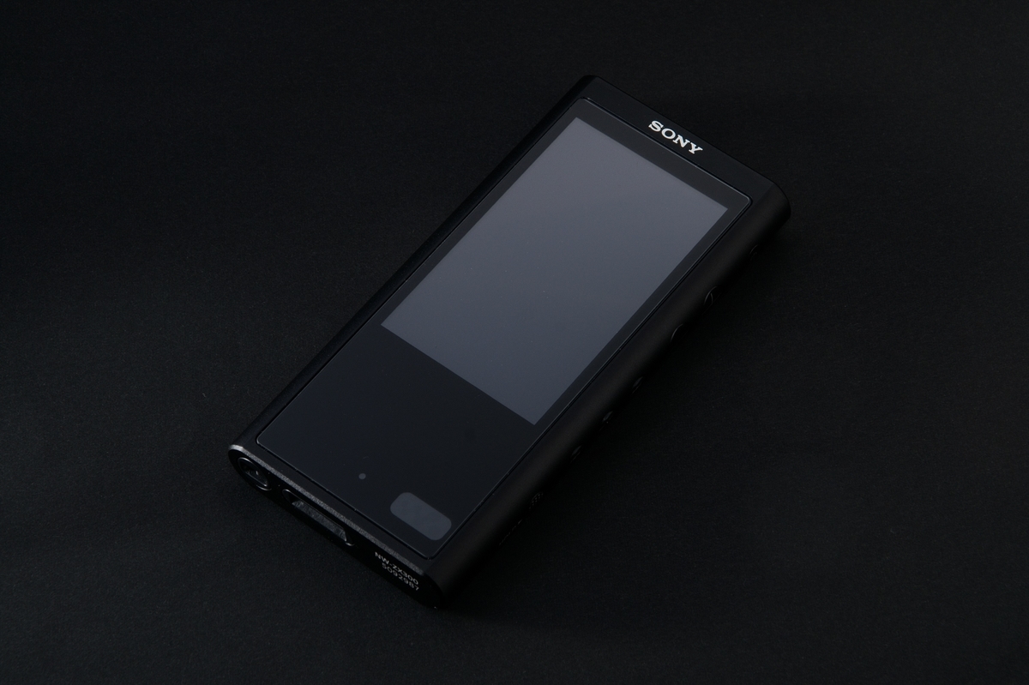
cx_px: 514
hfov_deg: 17.1
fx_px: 3428
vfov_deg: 11.4
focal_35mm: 120
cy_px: 342
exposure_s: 1/60
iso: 100
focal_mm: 80
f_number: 14
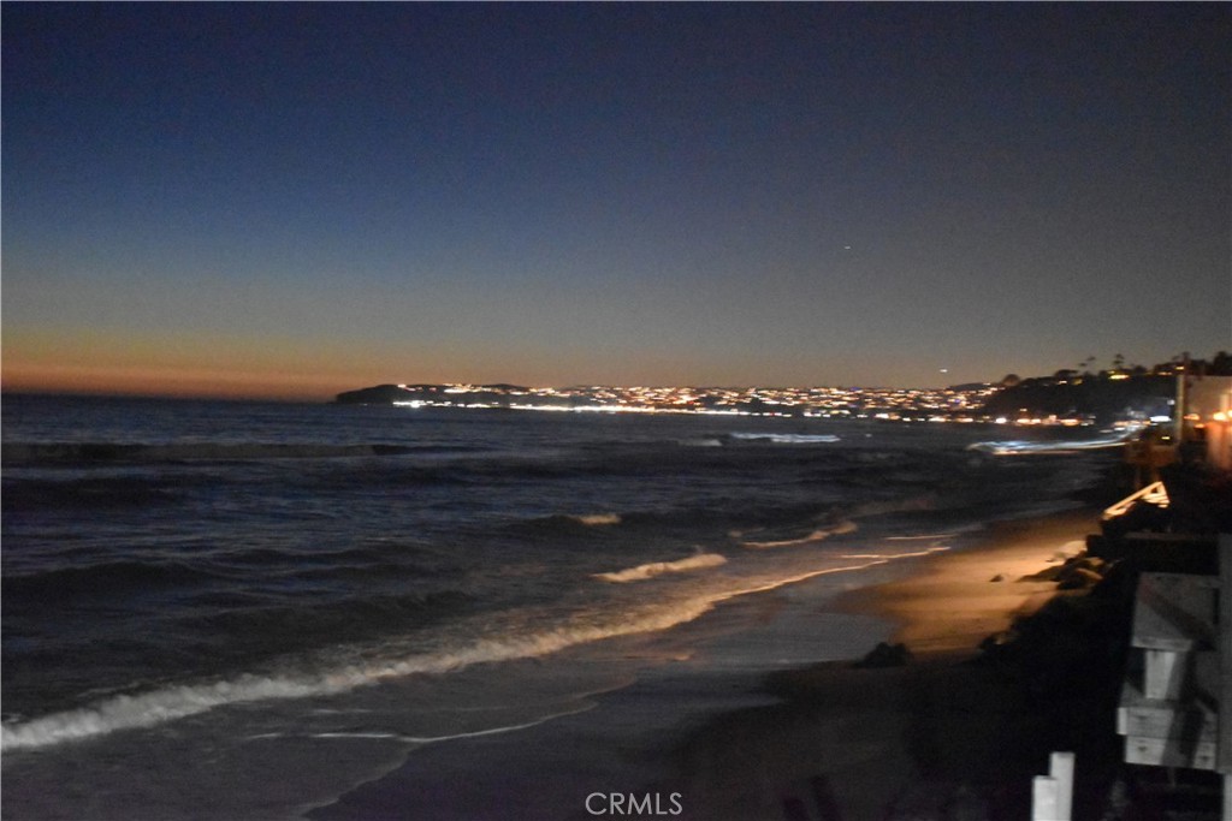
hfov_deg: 41.1
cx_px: 616
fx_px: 1643
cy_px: 410
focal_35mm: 48
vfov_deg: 28.1
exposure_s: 1/5
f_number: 4.5
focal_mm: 32
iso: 12800
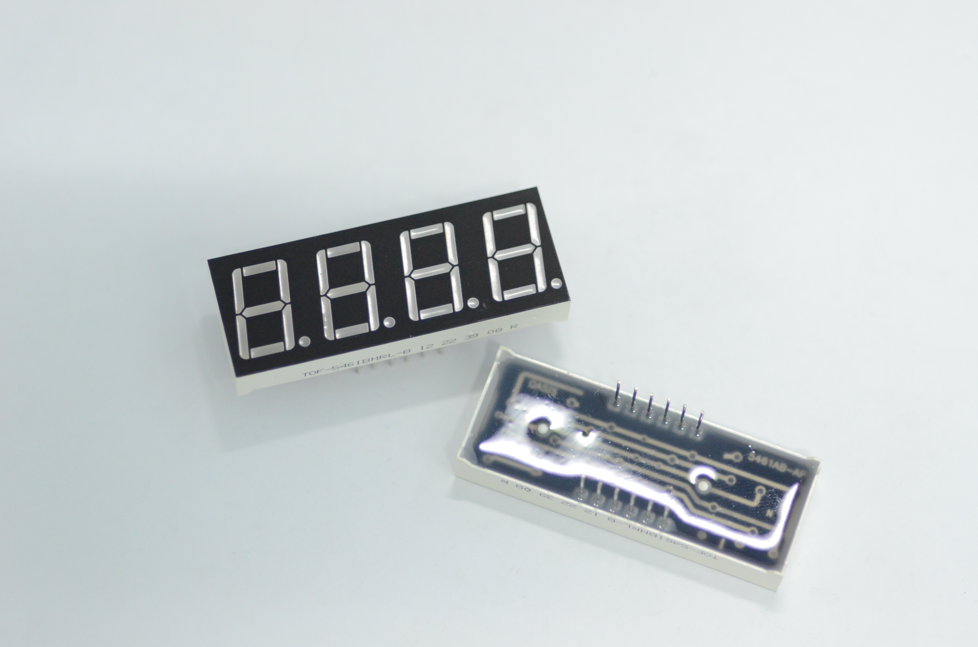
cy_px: 324
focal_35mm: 90
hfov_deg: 22.7
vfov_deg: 15.1
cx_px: 489
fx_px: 2440
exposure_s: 1/80
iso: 1600
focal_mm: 60
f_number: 3.2
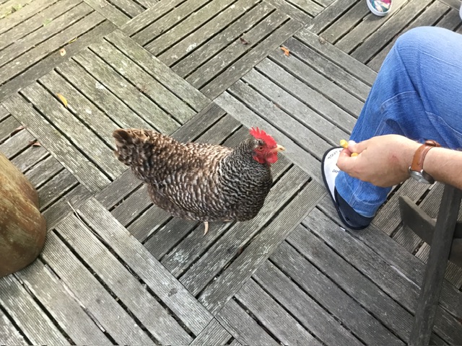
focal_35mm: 31
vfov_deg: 45.4
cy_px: 173
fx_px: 414
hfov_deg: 58.4
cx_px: 231
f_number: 2.4
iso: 50
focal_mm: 3.3
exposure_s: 1/33
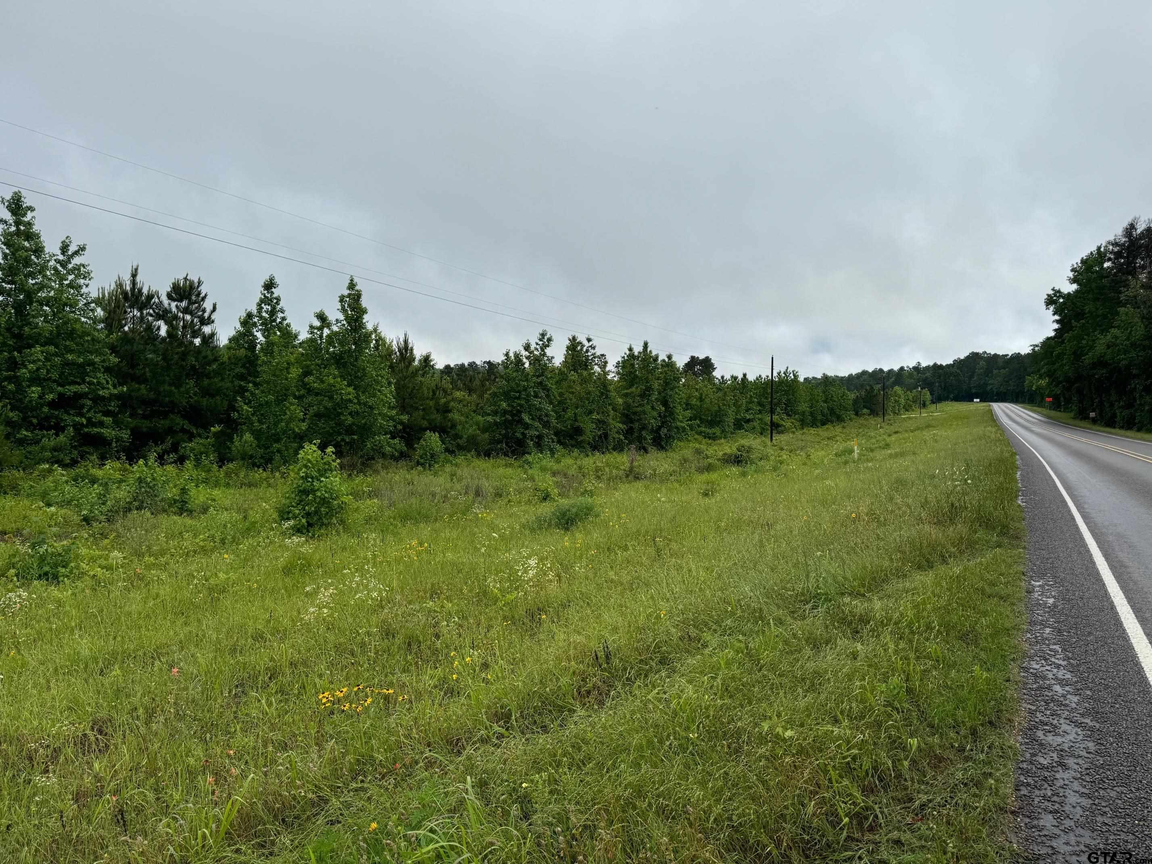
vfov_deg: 56.8
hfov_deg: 71.6
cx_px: 576
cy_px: 432
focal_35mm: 24
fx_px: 799
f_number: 1.78
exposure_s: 1/4049
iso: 80
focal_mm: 6.76
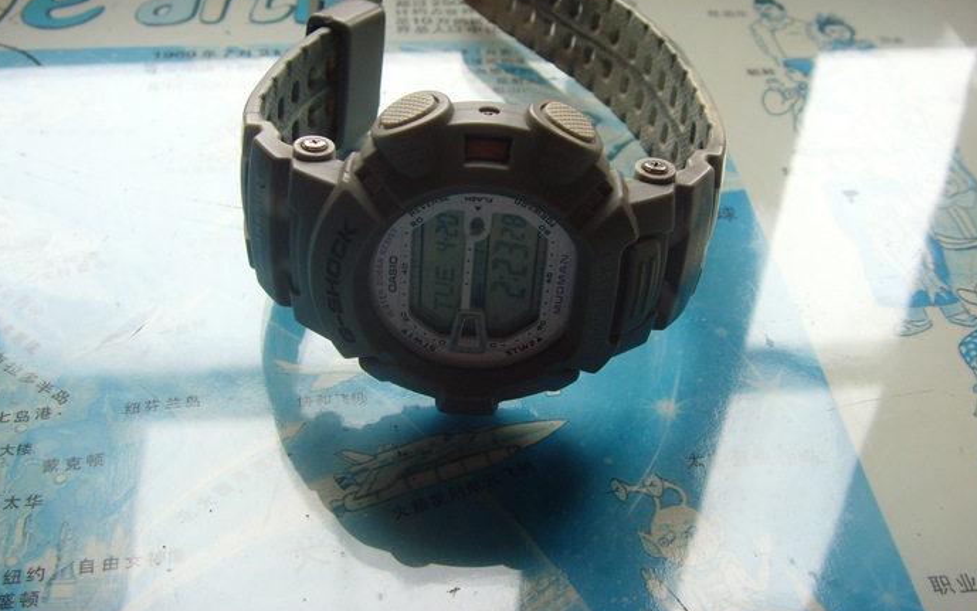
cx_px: 489
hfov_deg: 47.2
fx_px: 1119
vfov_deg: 30.6
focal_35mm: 42
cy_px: 294
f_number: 3.5
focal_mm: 6.6
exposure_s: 1/45
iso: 100
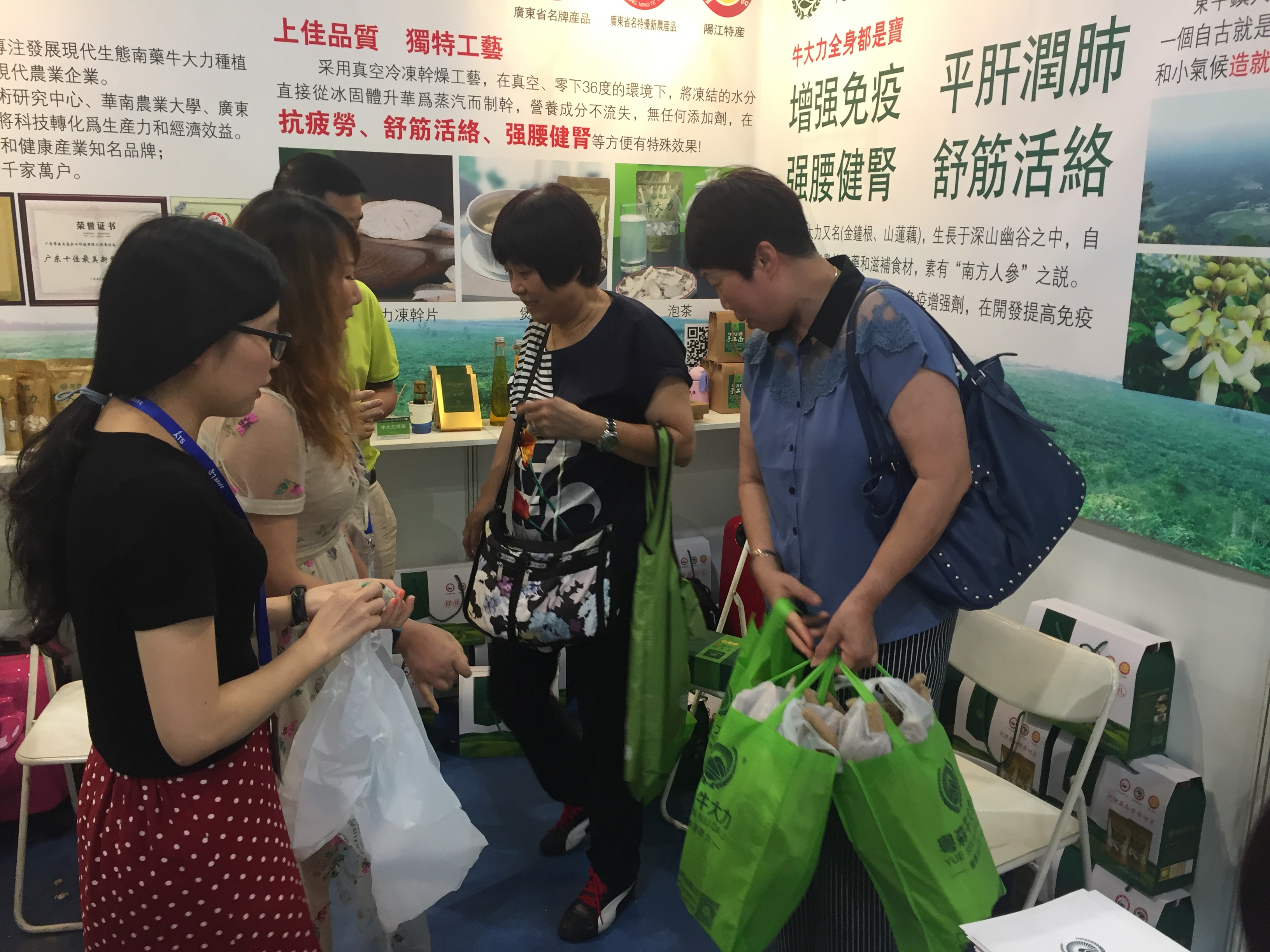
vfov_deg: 48.2
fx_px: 1064
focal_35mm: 29
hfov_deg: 61.7
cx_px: 635
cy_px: 476
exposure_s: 1/33
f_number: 2.2
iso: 100
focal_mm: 4.15
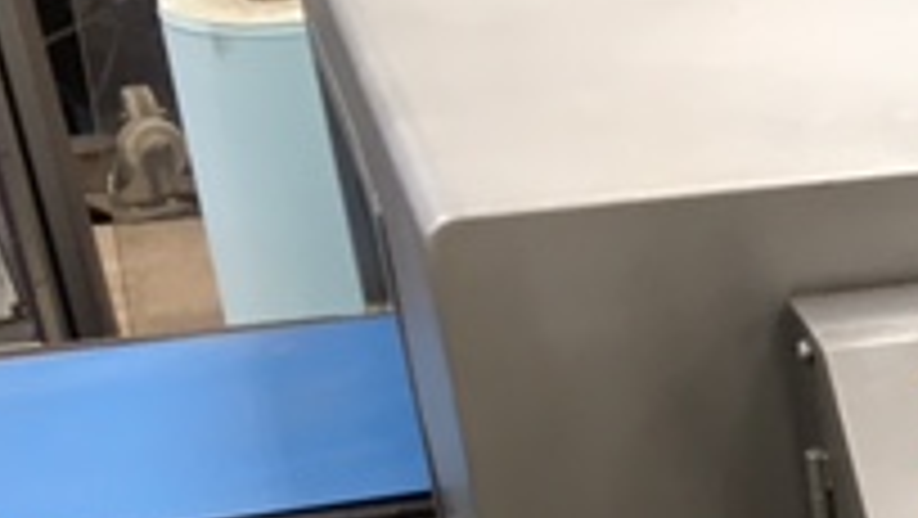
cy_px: 865
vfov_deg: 11.5
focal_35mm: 99
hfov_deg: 18.8
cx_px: 1413
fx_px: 2411
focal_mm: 4.15
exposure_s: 1/33
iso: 64
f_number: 2.2
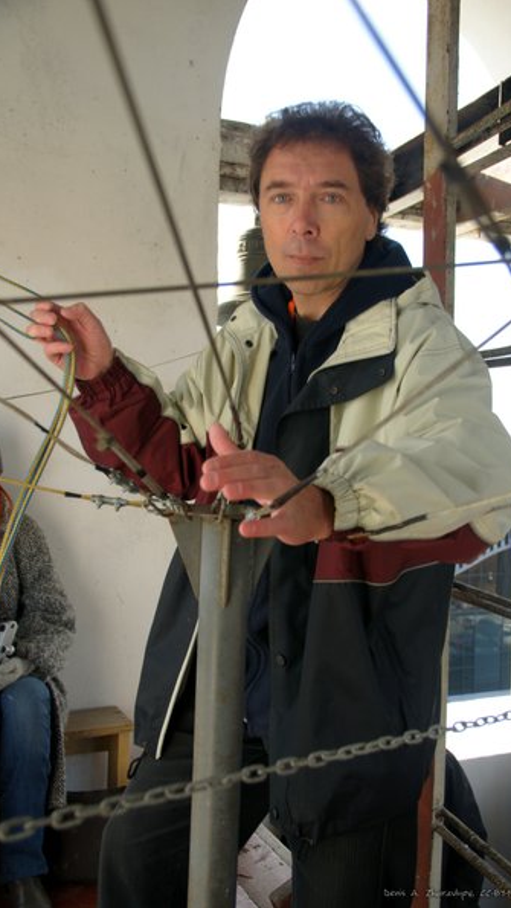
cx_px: 297
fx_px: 915
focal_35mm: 38
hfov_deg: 31.2
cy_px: 455
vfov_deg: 52.8
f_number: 5.6
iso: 200
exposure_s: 1/160
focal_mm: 24
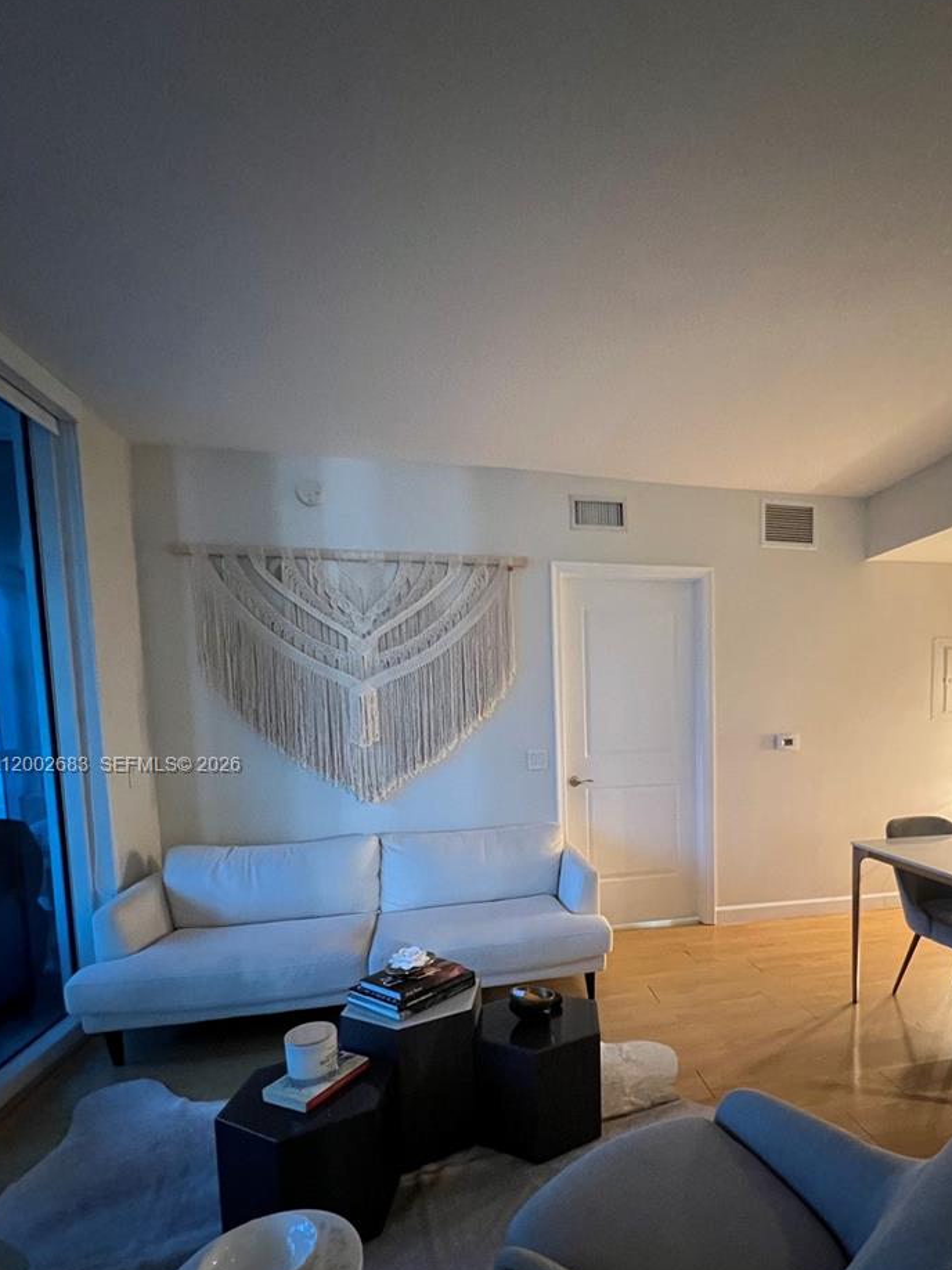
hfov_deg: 73.2
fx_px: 624
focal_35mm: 17
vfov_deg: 89.8
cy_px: 766
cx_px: 607
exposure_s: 1/40
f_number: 1.8
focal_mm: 1.57
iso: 800
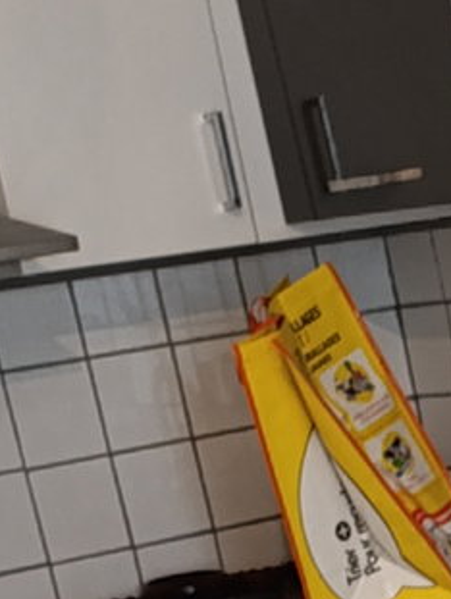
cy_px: 1230
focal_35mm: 157
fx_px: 2722
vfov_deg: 11.3
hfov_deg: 9.0
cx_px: 875
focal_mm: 6.14
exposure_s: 1/33.3
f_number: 1.6
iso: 1000
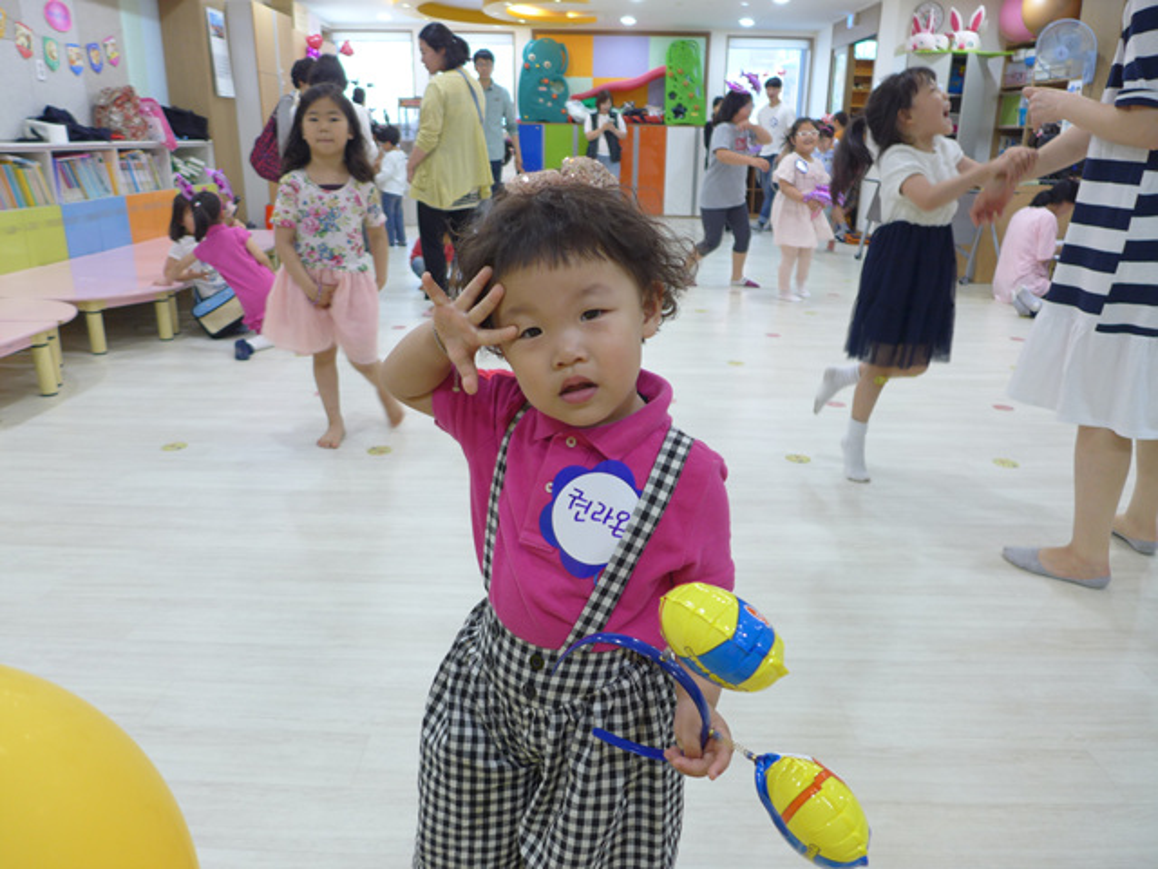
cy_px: 434
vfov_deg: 56.8
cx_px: 579
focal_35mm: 24
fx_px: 803
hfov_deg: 71.6
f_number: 1.4
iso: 80
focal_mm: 4.7
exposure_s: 1/60
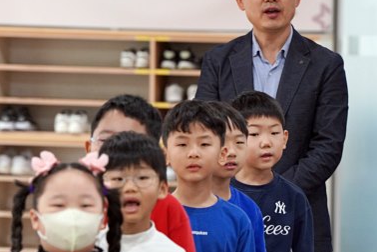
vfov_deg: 4.2
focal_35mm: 326
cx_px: 303
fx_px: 3414
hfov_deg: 6.3
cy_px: 207
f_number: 4
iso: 1600
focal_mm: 137
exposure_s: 1/160
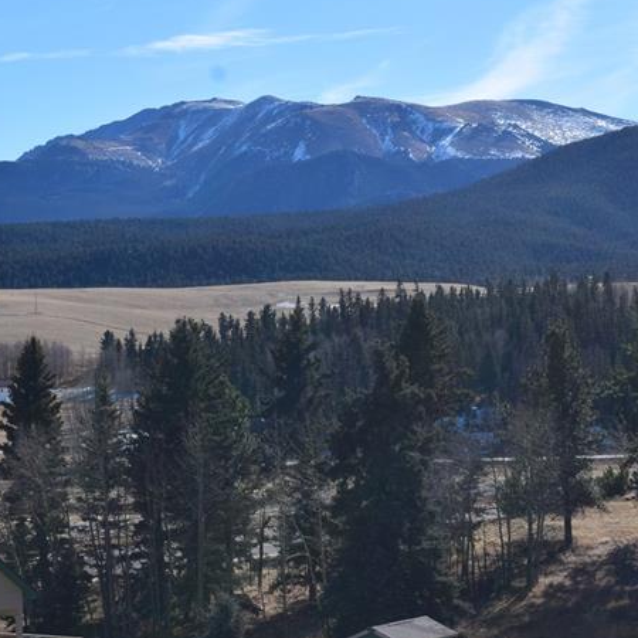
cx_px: 390
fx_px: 2419
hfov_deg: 15.0
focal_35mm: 116
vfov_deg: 15.0
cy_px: 371
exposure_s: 1/500
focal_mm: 40
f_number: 11
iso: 360
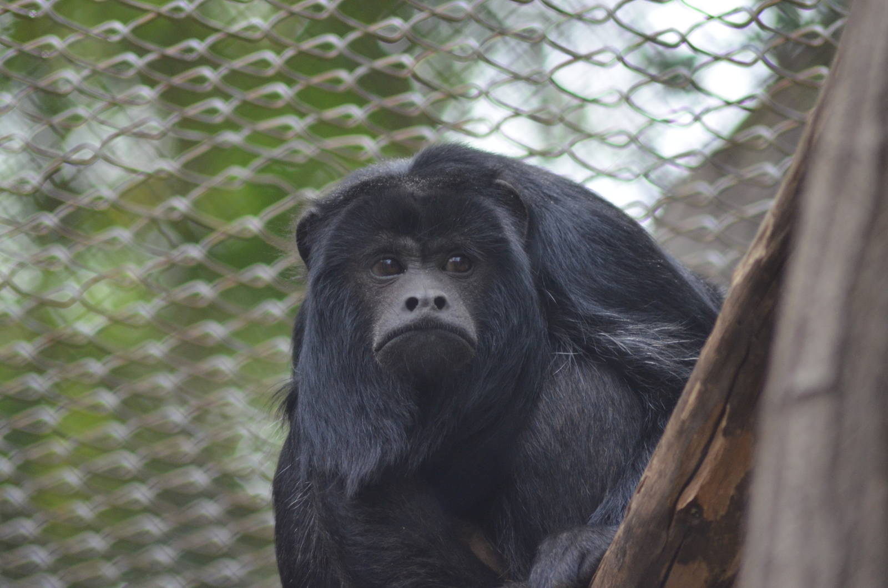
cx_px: 444
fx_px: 11078
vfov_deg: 3.0
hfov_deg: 4.6
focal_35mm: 450
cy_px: 294
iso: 1100
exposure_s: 1/500
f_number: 5.6
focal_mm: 300
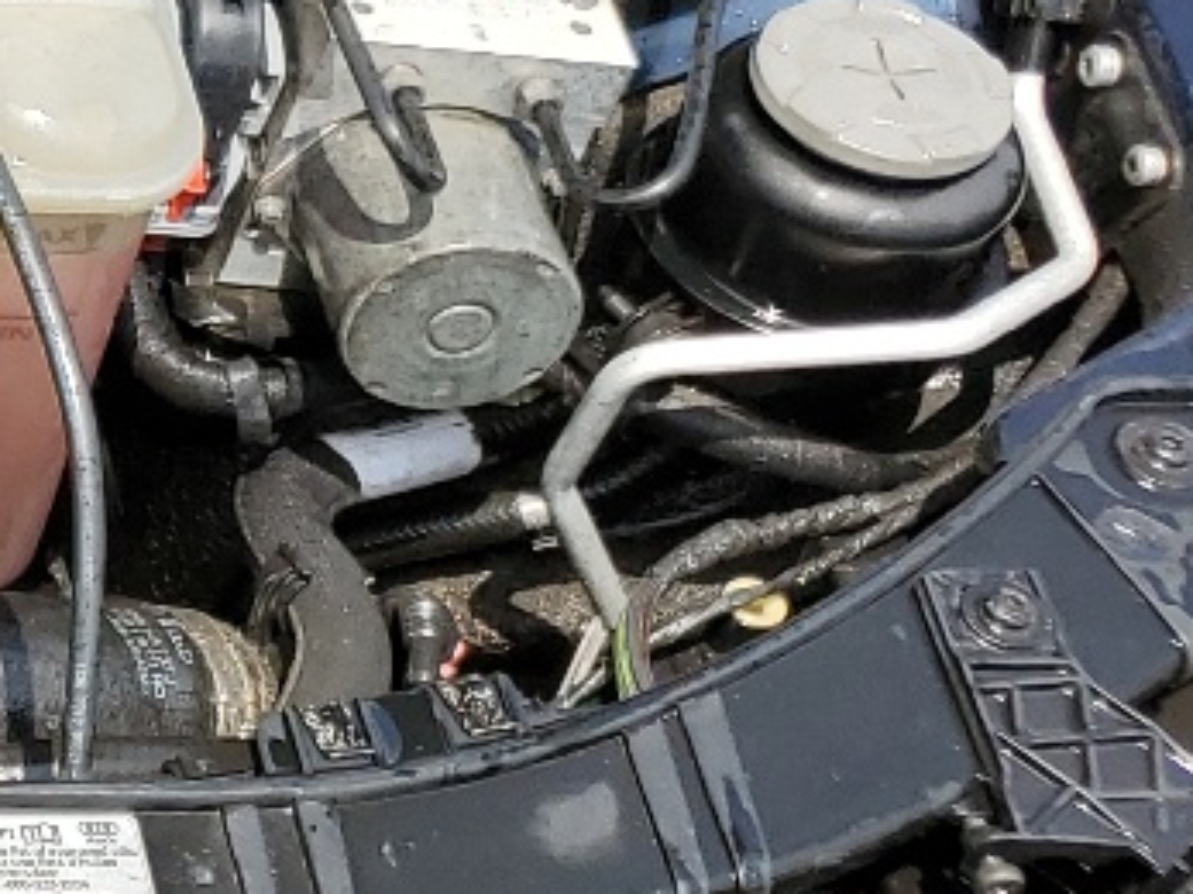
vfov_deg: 12.3
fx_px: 4134
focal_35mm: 120
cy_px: 254
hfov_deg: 13.4
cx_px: -1375
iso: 50
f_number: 1.5
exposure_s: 1/2000
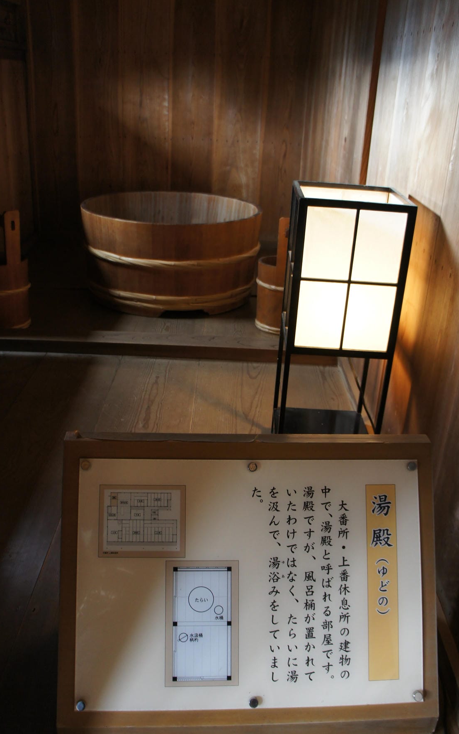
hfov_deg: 44.5
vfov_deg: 66.5
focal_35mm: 28
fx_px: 560
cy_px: 366
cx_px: 233
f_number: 3.5
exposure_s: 1/30
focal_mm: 18
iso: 500
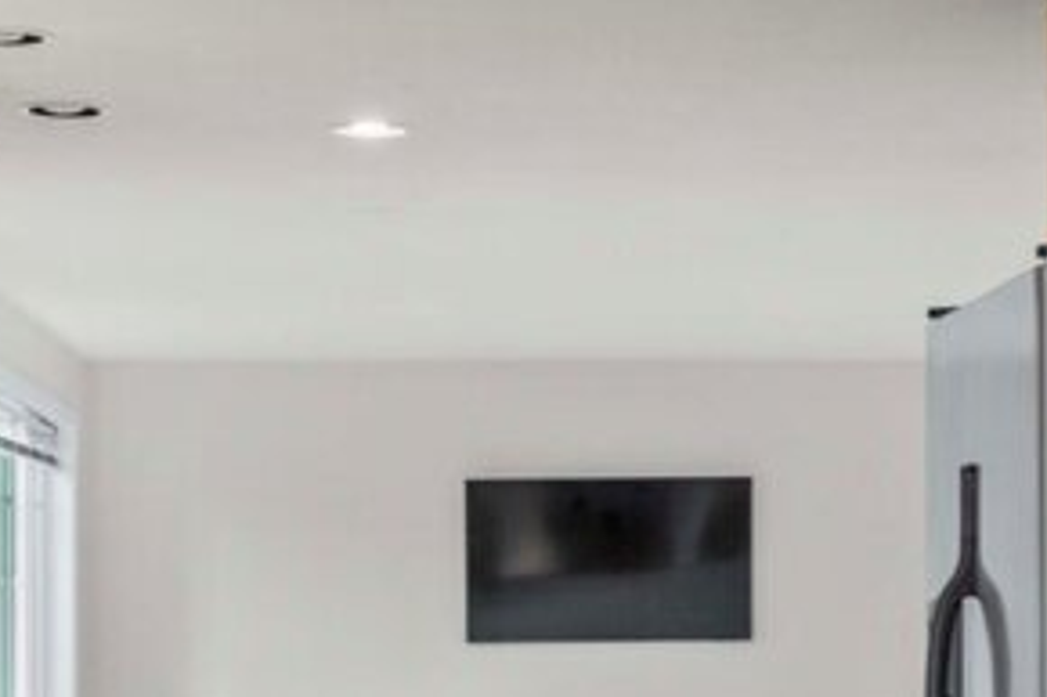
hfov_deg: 17.6
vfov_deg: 11.7
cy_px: 612
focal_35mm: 116
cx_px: 563
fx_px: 3372
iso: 500
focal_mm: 24
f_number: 7.1
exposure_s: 1/60
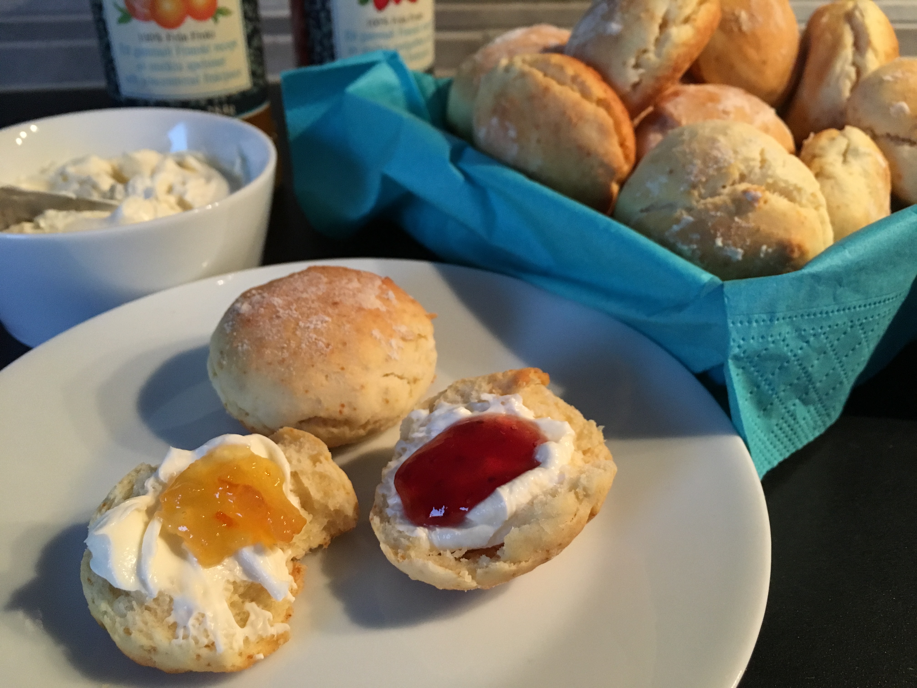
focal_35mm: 29
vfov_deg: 48.2
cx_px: 458
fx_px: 768
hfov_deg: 61.7
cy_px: 344
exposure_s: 1/33
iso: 250
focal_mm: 4.15
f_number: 2.2
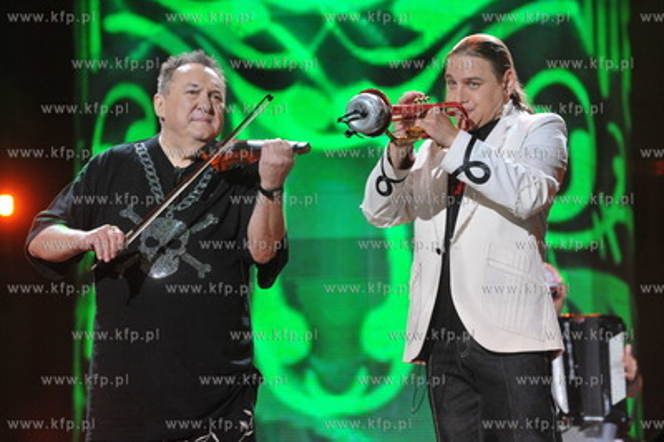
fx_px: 2856
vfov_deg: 8.8
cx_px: 332
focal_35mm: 155
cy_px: 221
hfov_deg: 13.3
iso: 3200
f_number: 5.6
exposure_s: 1/250
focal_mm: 155
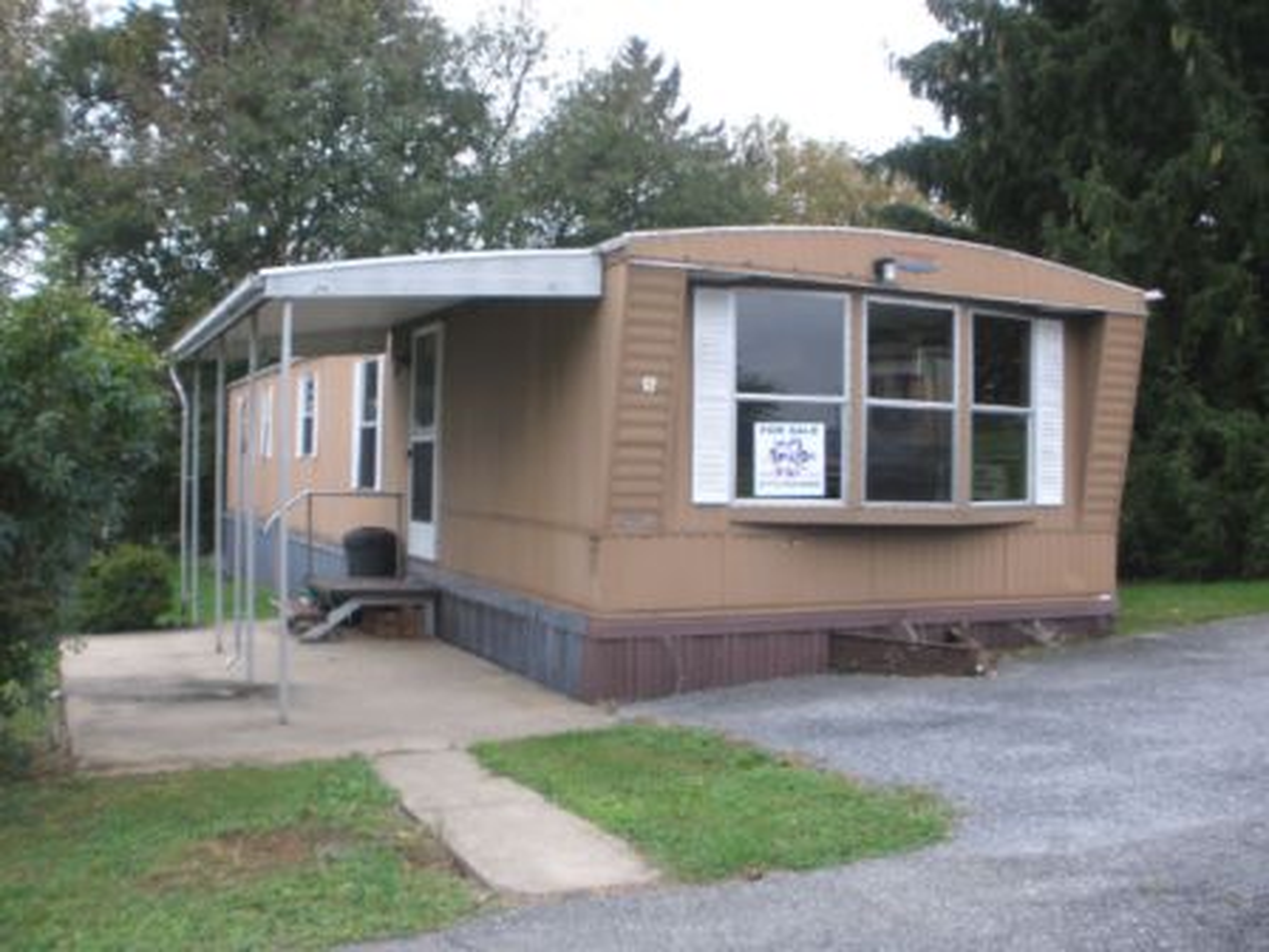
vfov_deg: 39.7
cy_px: 476
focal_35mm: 36
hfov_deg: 51.4
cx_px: 634
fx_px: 1320
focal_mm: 6.3
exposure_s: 1/50
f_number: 3.5
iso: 80
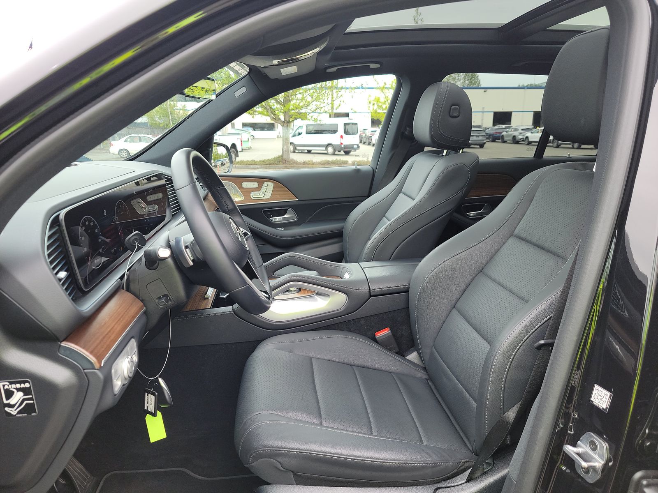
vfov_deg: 56.8
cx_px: 329
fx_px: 456
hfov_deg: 71.6
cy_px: 246
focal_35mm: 24
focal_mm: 6.7
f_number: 1.8
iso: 53
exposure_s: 1/59
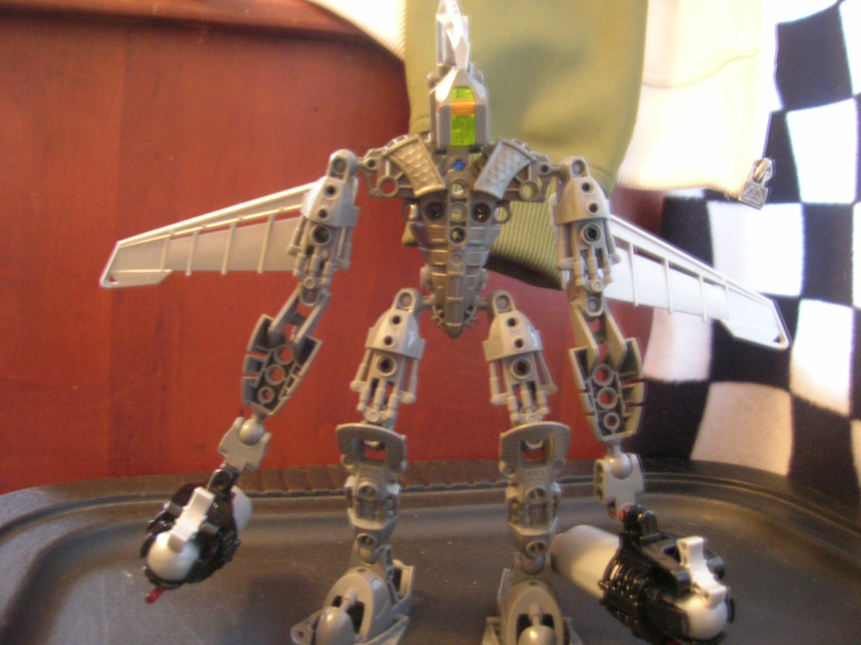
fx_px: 846
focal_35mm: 34
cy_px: 322
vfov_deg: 41.8
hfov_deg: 54.0
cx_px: 430
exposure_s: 1.5
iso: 200
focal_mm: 5.7
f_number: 2.9
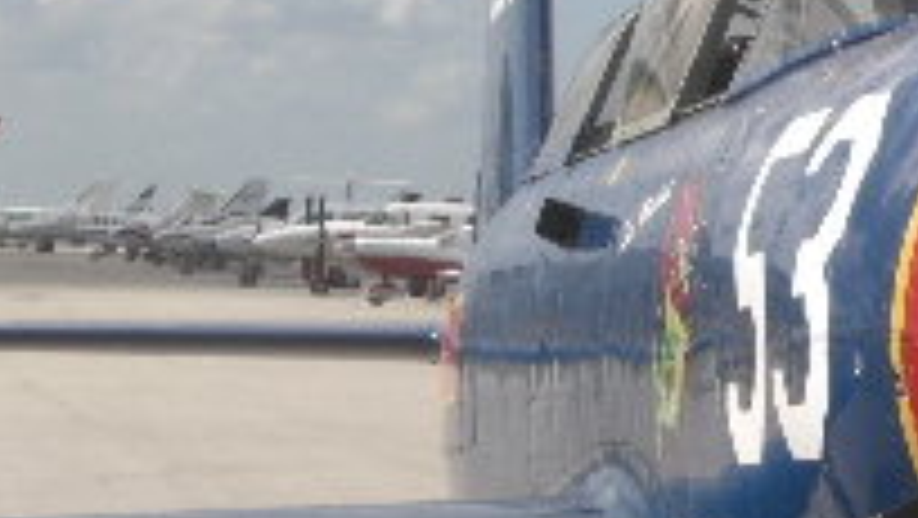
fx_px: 5602
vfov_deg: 5.3
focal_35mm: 230
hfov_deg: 9.3
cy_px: 205
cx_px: 1044
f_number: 5.4
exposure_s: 1/400
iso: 64
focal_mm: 12.6
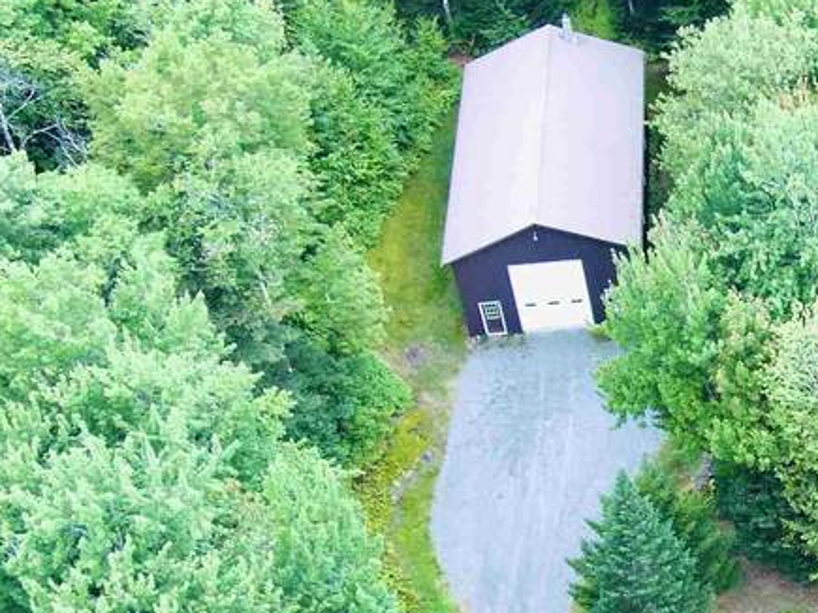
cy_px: 610
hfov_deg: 18.4
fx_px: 2362
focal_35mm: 100
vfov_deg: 14.6
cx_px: 1049
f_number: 3.2
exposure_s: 1/40
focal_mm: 5.82
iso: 100
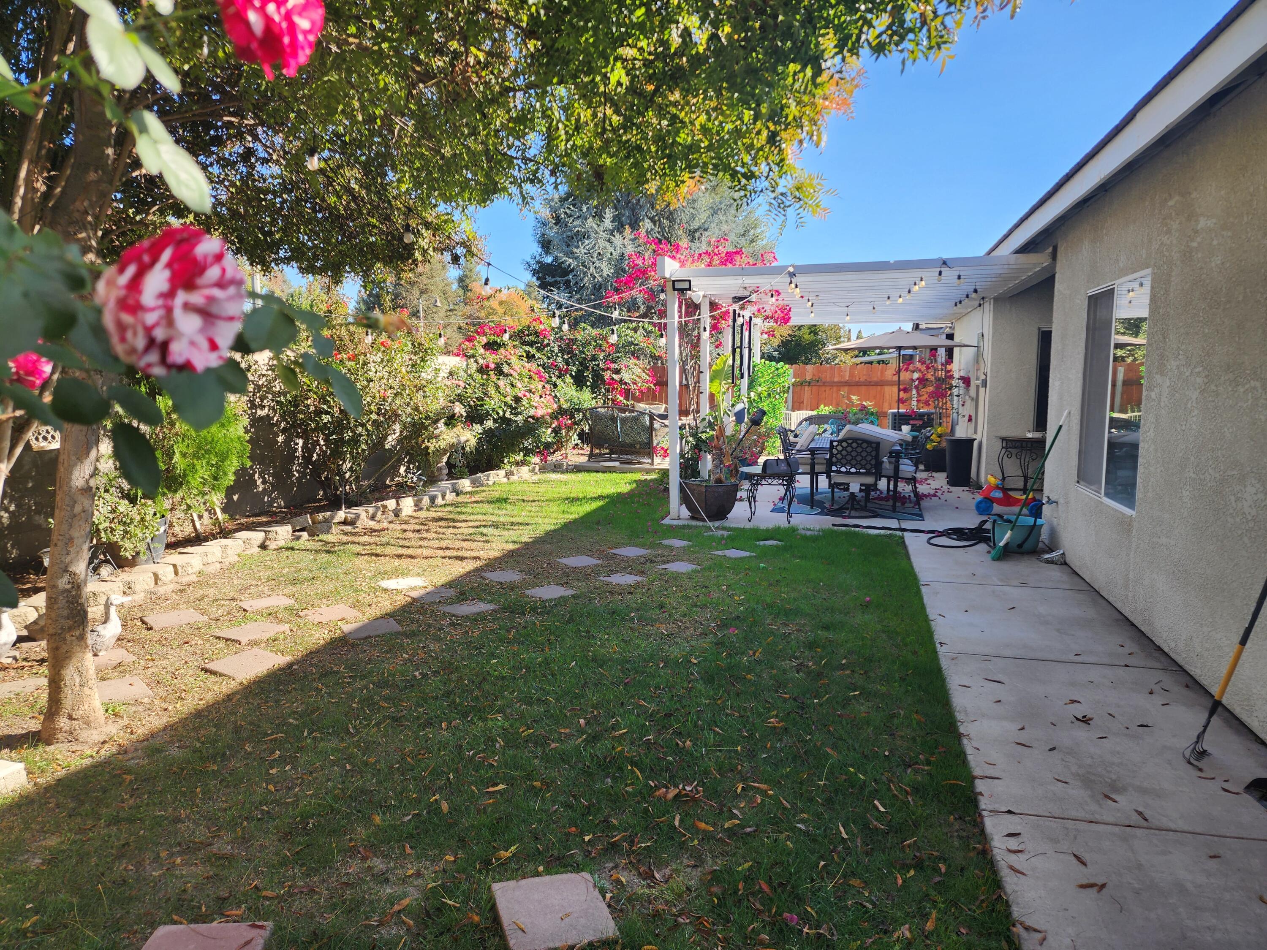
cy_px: 475
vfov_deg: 58.9
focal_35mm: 23
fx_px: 842
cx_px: 634
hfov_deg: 73.9
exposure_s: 1/245
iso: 12
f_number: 1.8
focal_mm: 6.4
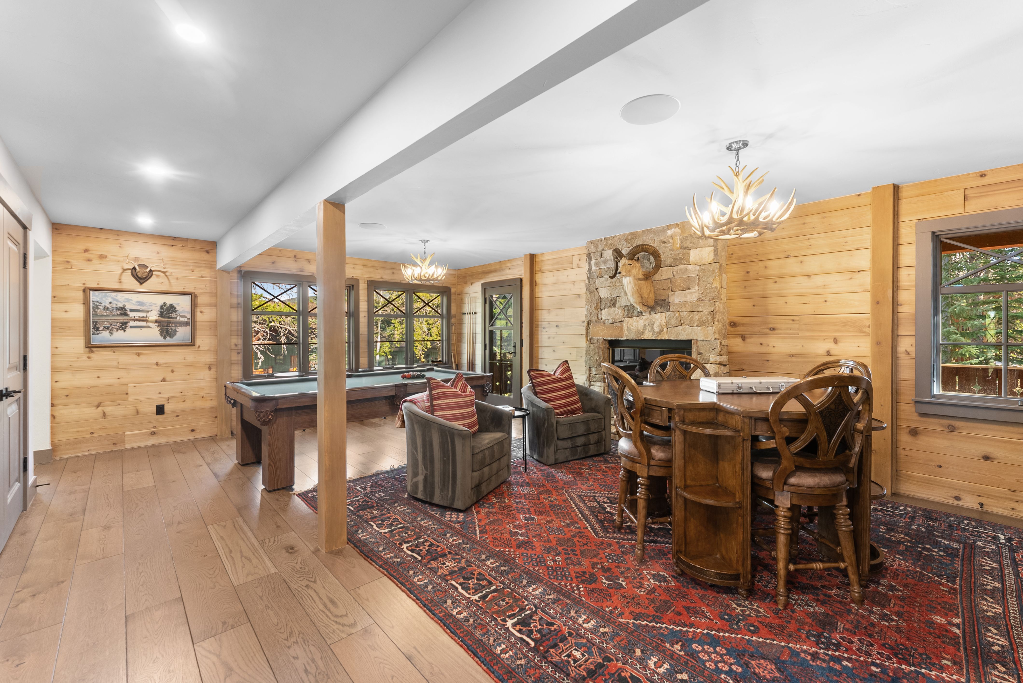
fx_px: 398
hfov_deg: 104.2
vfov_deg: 81.3
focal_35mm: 14
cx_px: 512
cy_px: 342
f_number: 7.1
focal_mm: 14
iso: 250
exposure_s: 1/1.25
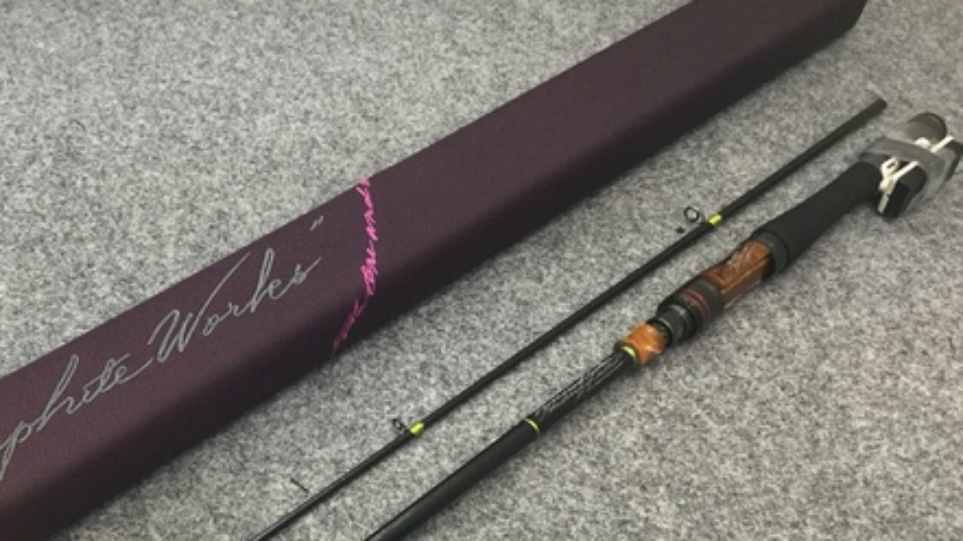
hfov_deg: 41.2
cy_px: 401
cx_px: 273
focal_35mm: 49
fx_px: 1251
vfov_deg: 24.2
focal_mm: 3.3
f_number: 2.4
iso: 80
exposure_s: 1/30
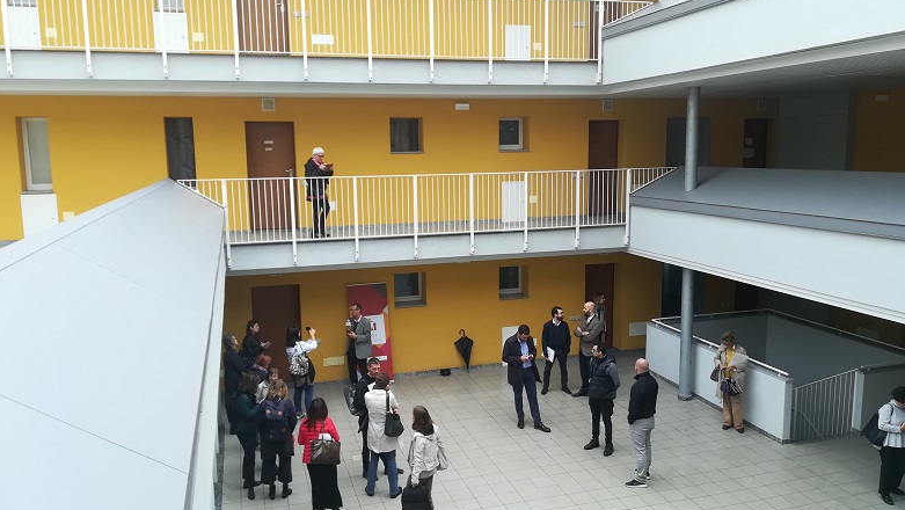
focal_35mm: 29
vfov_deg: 40.2
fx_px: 696
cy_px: 249
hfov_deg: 66.0
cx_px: 460
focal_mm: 3.83
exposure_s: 1/100
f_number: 2.2
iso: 50
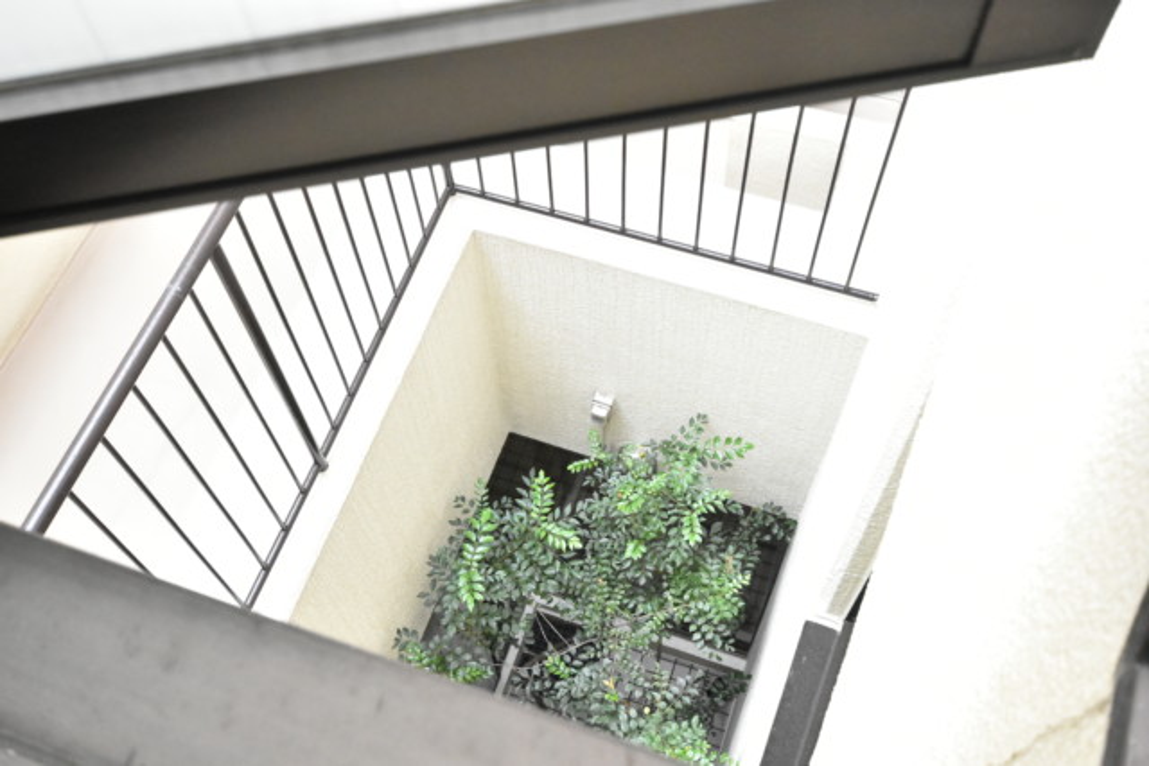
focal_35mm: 36
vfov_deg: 36.9
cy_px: 383
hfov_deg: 53.1
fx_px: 1149
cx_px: 574
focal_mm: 24
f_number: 7.1
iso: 6400
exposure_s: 1/200
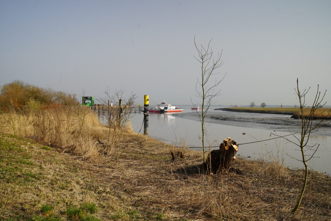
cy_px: 110
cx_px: 166
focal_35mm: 35
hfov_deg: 54.4
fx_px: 322
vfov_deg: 37.9
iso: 100
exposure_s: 1/125
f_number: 8
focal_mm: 35
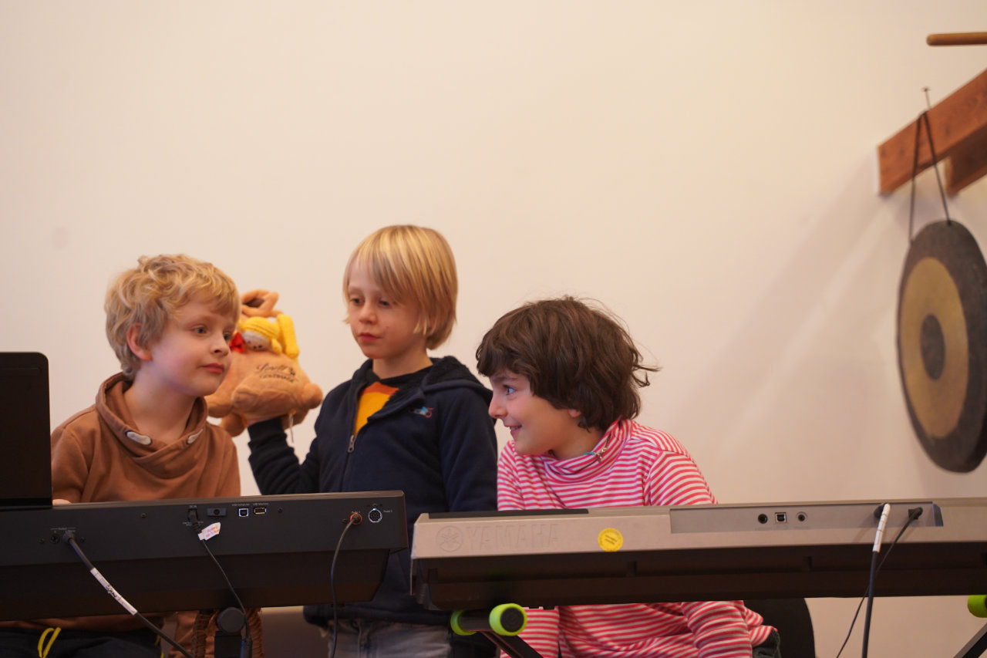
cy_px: 329
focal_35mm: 75
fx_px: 2056
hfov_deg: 27.0
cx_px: 494
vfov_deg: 18.2
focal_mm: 75
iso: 2000
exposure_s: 1/160
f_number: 4
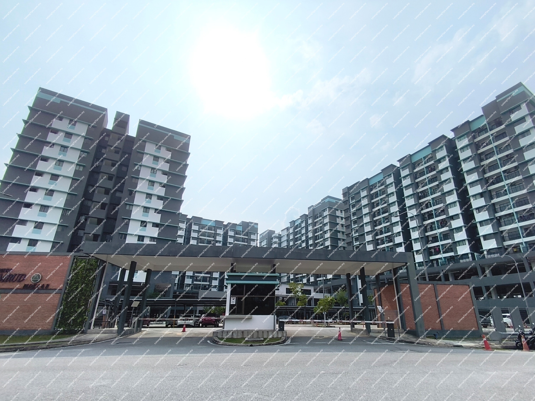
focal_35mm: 15
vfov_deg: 81.7
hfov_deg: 98.2
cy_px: 200
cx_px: 268
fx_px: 232
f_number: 2.2
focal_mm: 1.65
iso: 50
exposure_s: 1/5602
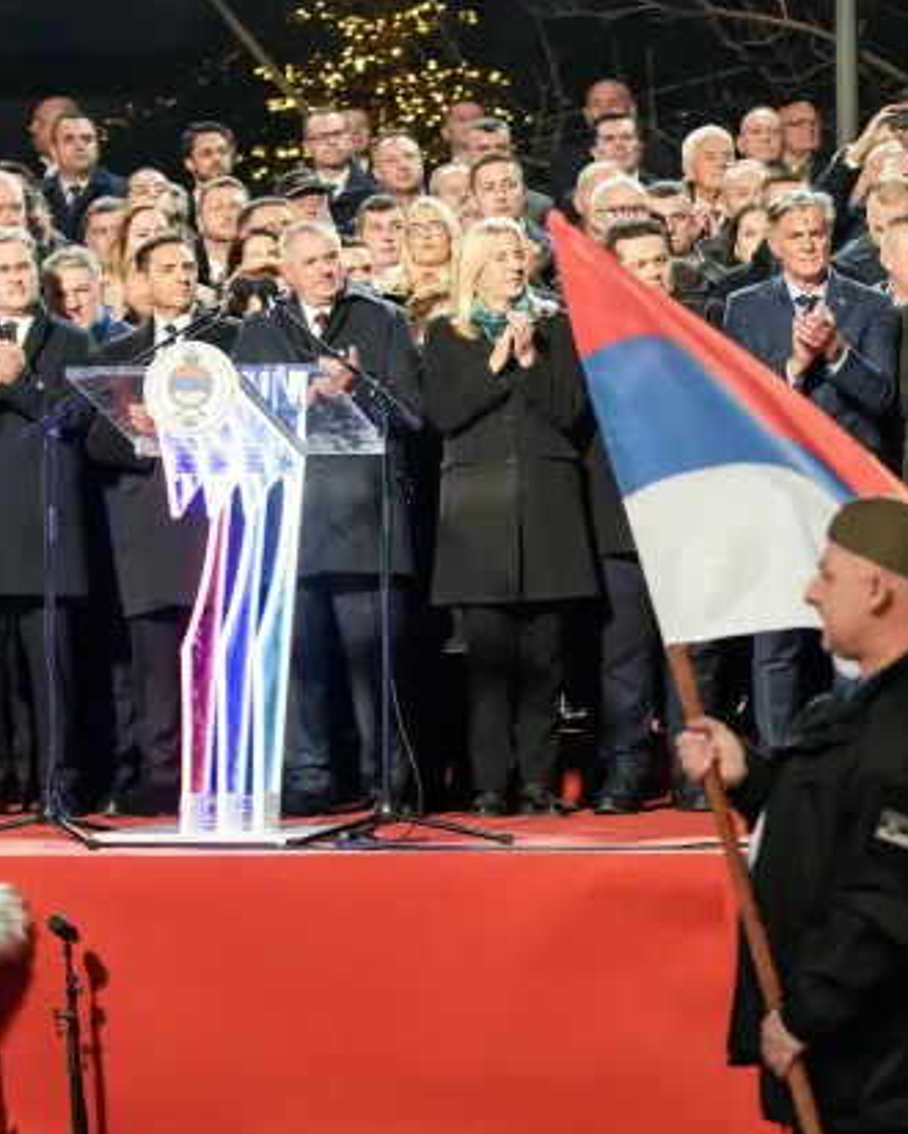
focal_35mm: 121
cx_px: 914
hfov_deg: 12.6
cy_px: 473
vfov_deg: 15.9
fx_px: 4062
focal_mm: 70
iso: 3200
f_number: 3.2
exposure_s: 1/400
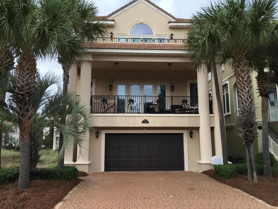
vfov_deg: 48.2
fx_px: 233
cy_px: 104
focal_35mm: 29
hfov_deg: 61.7
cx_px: 139
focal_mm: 4.15
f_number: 2.2
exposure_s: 1/810
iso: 25
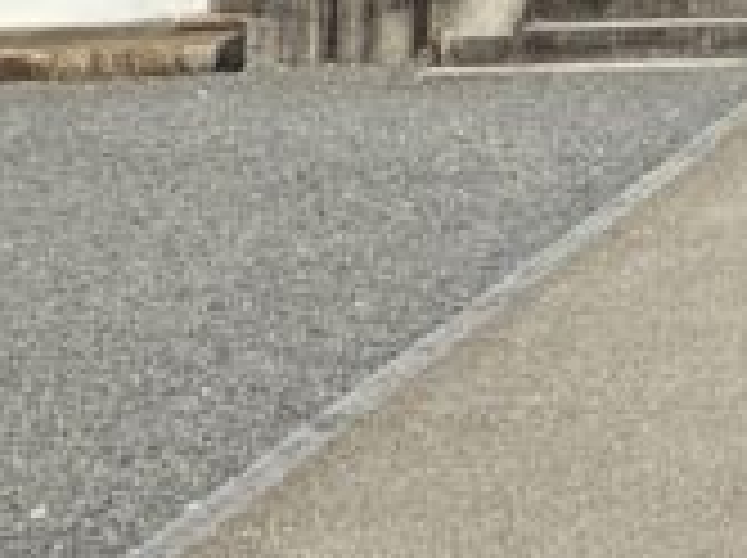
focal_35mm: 116
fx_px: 2500
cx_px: 1292
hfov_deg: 15.0
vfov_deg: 10.9
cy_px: -756
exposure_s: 1/3597
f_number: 1.78
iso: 80
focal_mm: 6.76
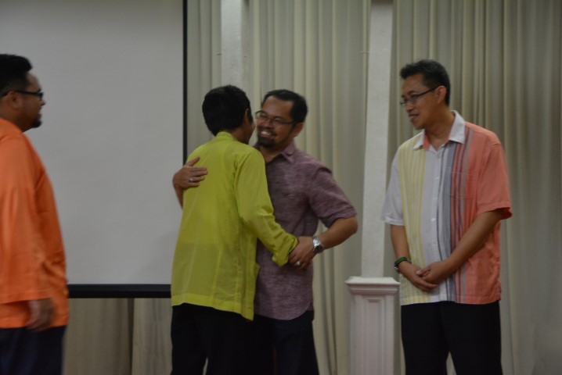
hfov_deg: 27.0
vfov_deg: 18.2
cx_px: 281
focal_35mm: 75
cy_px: 188
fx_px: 1172
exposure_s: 1/30
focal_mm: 50
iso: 1100
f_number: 4.8
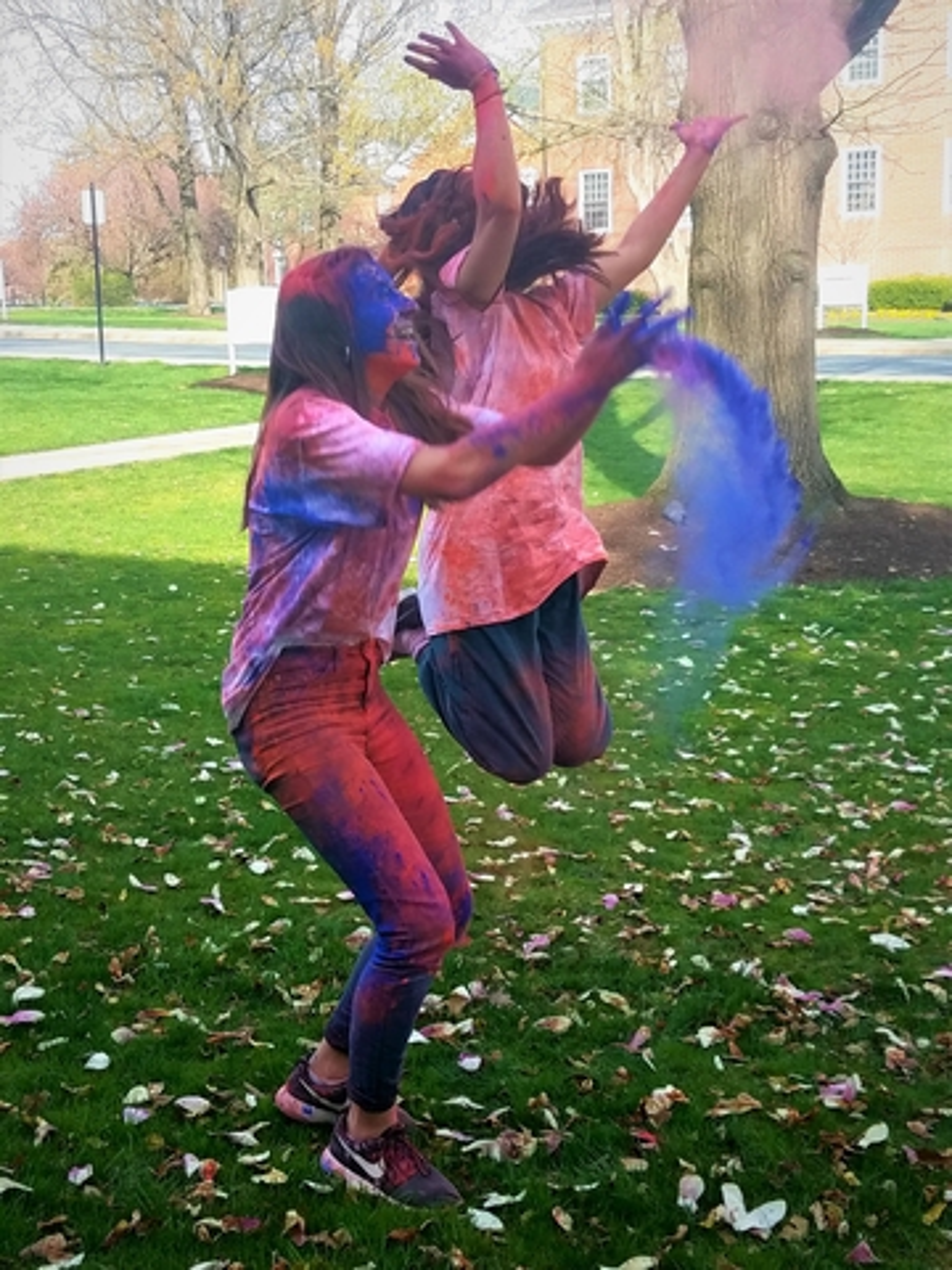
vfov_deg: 67.3
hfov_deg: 53.1
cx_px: 476
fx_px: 953
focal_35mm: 26
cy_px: 635
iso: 40
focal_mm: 4.2
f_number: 1.7
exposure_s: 1/496
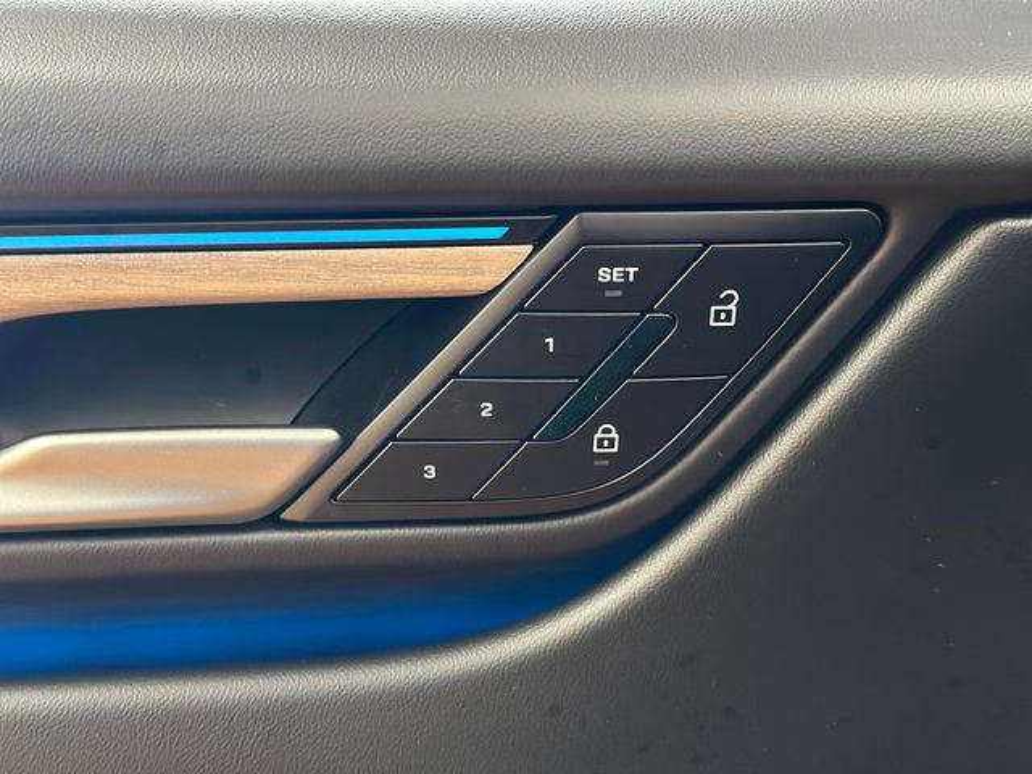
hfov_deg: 39.7
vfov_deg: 30.3
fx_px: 1431
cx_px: 516
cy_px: 387
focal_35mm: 48
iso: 500
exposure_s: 1/40
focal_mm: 6.86
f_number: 1.78
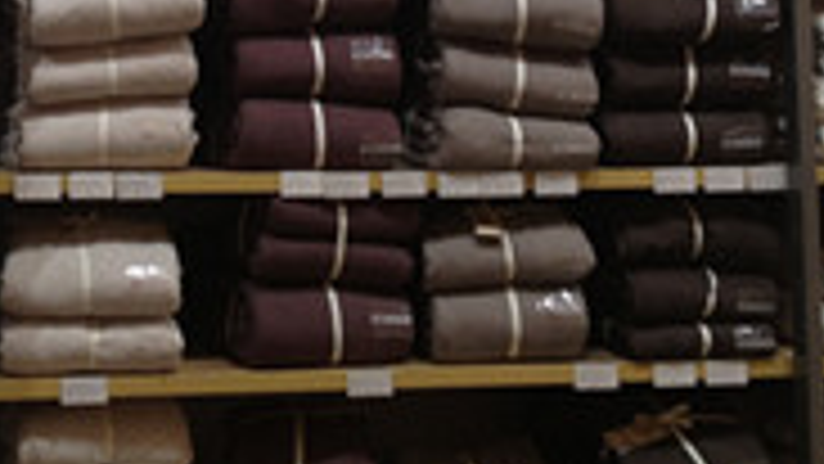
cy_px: -173
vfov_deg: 11.3
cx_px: 212
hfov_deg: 20.4
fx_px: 2273
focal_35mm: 104
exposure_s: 1/40
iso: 50
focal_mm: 4.28
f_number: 2.4
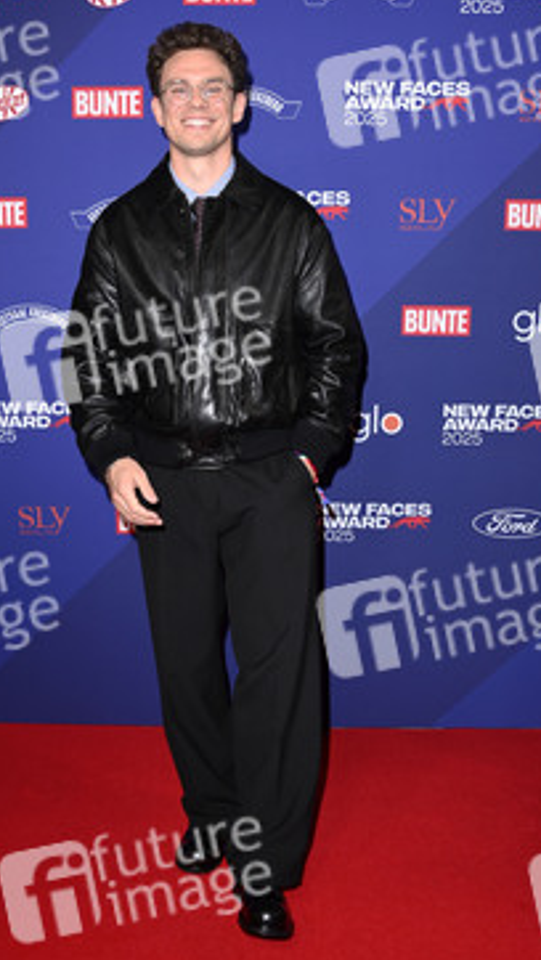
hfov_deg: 31.9
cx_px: 212
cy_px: 483
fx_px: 942
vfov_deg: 54.0
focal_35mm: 37
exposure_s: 1/250
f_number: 5.6
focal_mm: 32
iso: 640
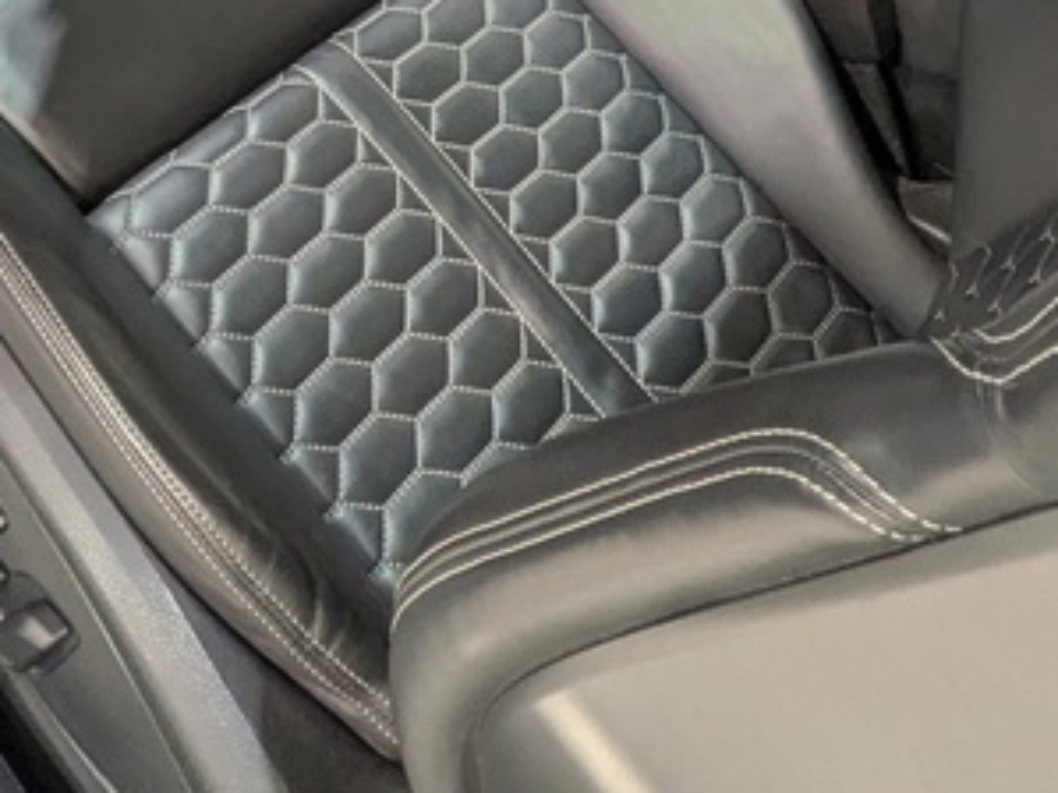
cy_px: -411
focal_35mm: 48
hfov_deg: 38.5
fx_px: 1466
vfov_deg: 23.7
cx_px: 244
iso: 50
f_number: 2.2
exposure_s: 1/40
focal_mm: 1.83
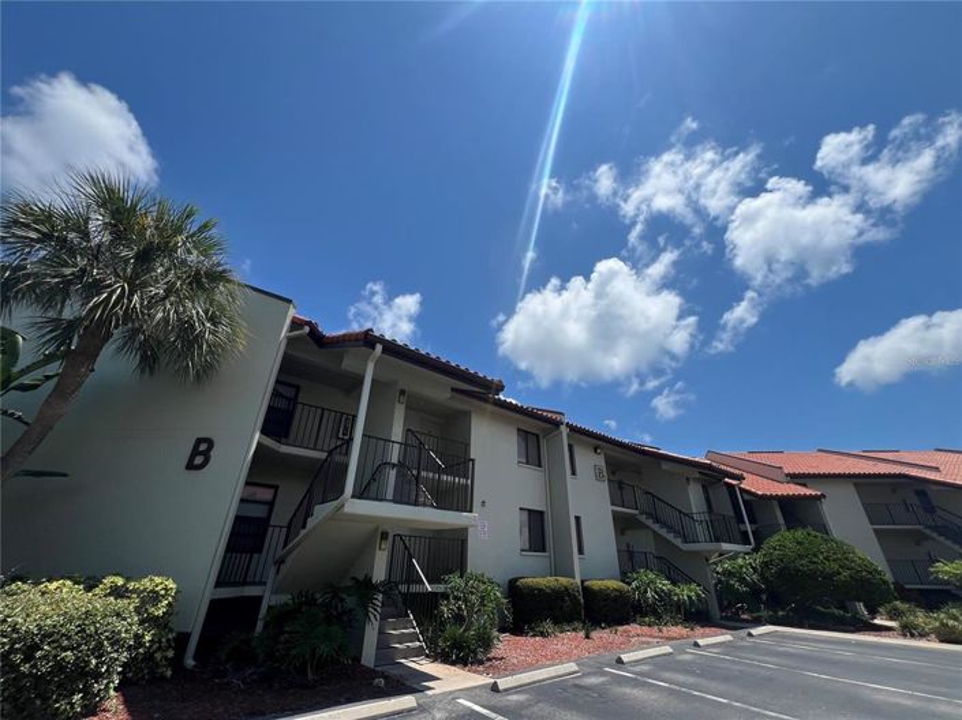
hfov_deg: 106.2
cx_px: 481
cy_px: 360
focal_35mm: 13
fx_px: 361
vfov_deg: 89.9
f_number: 1.8
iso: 32
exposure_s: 1/2874
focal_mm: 1.57
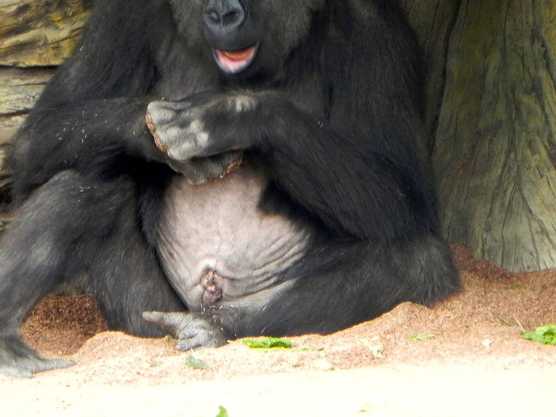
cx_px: 255
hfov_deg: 4.0
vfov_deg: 3.0
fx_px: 7966
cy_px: 162
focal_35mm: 496
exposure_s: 1/25.8
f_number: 5
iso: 200
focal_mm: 59.9
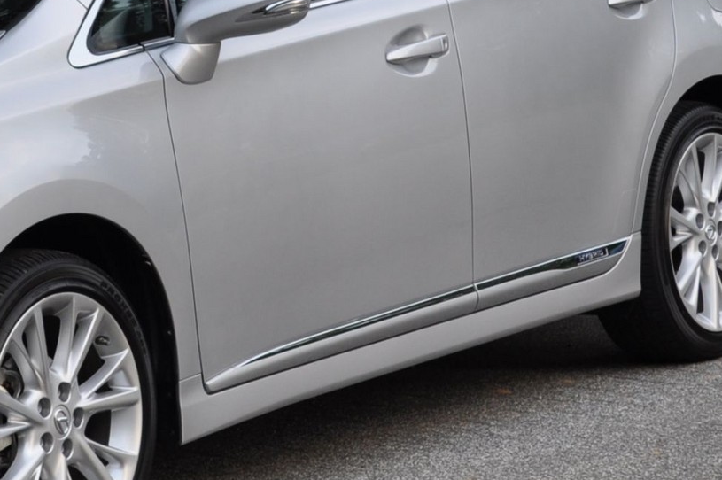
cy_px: 28
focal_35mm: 184
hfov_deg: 11.1
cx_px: 34
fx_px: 3687
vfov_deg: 7.4
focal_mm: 40
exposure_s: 1/125
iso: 320
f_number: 5.6
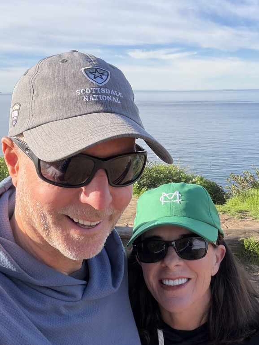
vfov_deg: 46.8
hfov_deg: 35.9
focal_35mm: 40
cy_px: 164
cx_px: 122
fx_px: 399
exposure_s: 1/652
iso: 40
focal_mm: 2.71
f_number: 1.9
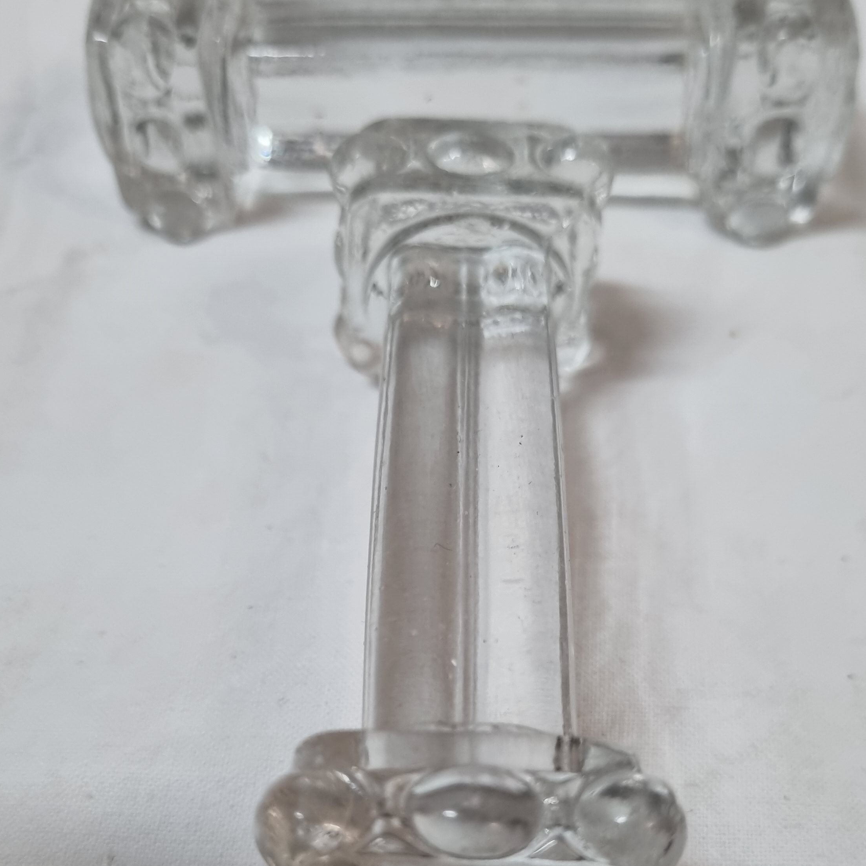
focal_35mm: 42
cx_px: 446
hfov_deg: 40.0
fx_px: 1189
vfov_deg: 39.4
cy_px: 601
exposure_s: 1/100
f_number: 1.8
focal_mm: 5.4
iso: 250
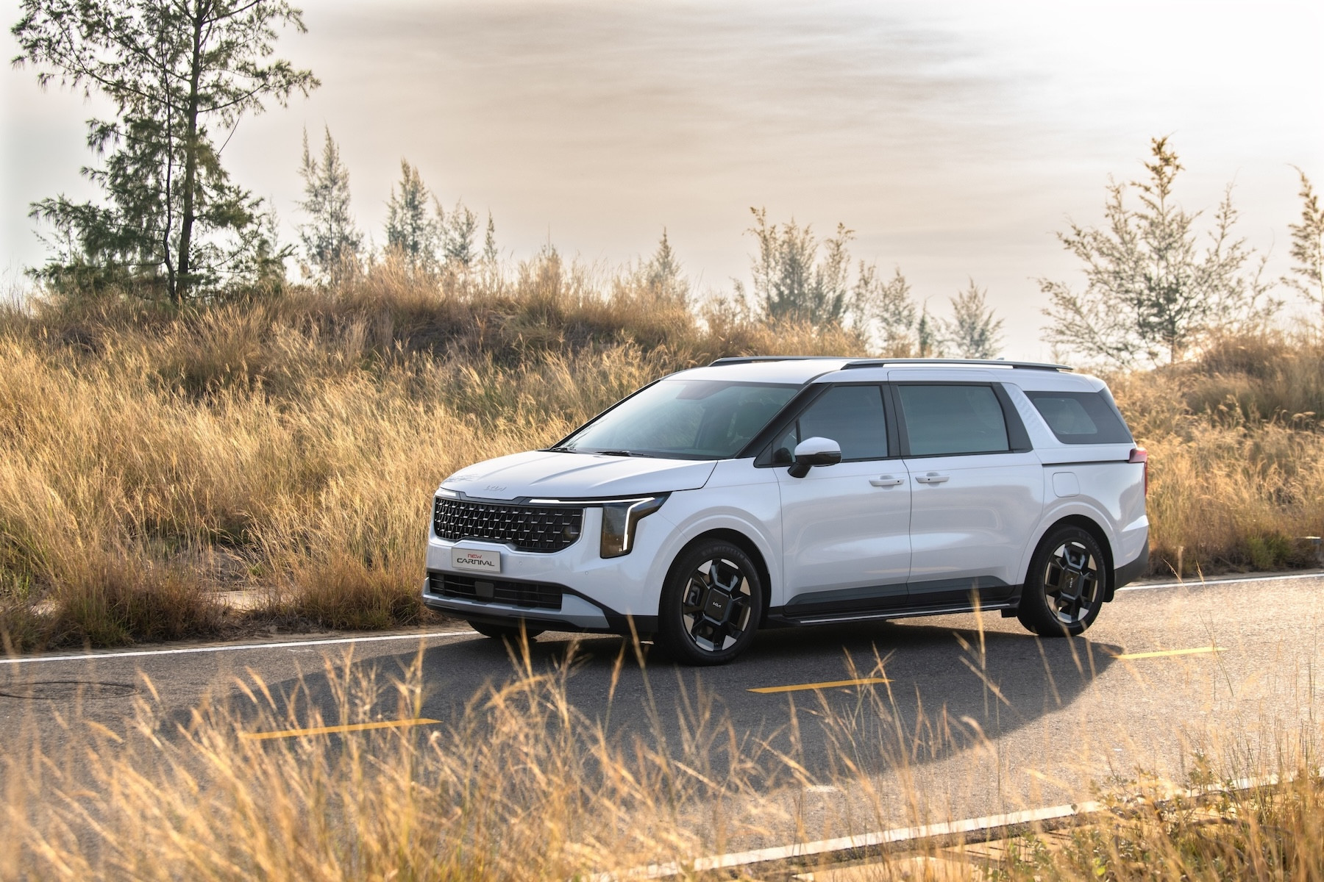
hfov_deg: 28.8
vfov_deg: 19.5
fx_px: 2574
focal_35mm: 70
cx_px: 662
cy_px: 441
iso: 200
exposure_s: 1/320
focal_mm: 70
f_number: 5.6
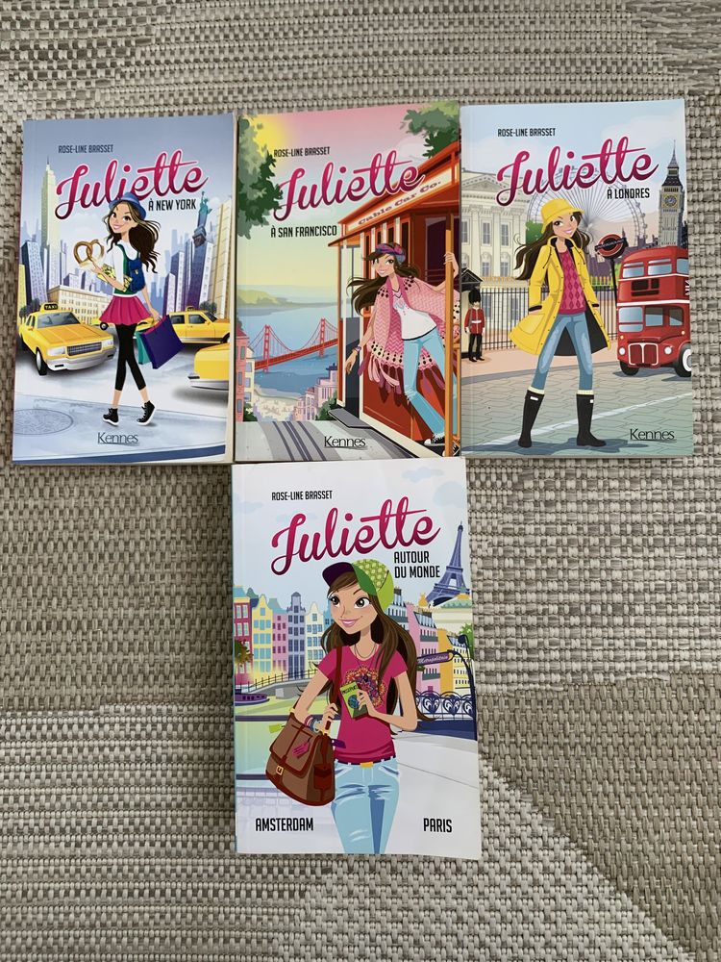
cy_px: 481
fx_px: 722
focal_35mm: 26
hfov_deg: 53.1
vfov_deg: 67.3
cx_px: 360
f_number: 1.8
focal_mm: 4.25
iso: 100
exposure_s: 1/65
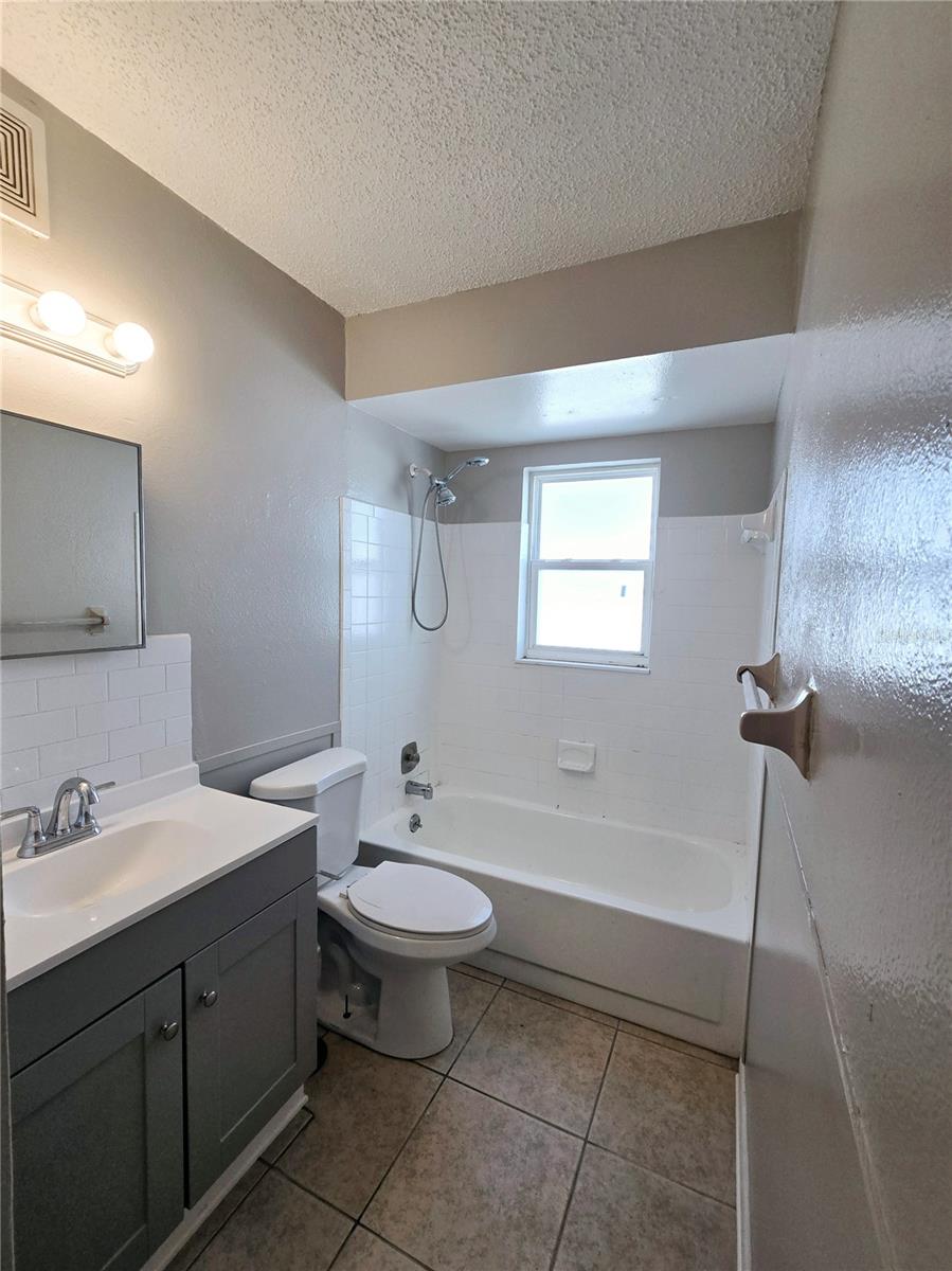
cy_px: 636
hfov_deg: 89.9
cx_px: 476
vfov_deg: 106.2
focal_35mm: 13
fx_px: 477
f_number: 2.2
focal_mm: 2.2
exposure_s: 1/120
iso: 64
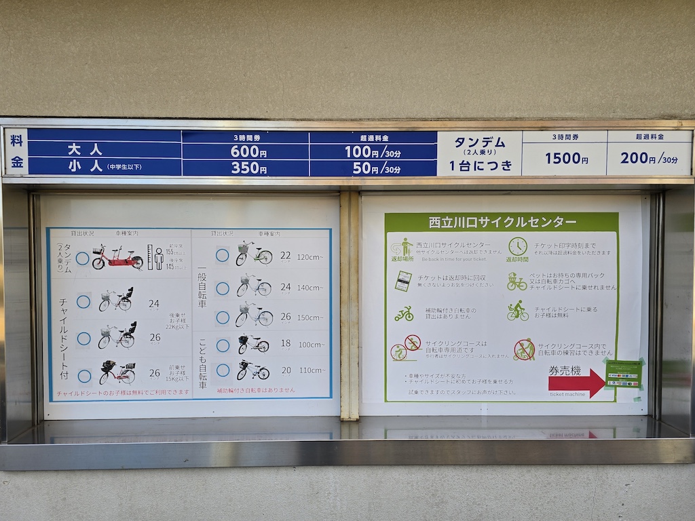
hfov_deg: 73.9
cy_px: 260
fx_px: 462
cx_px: 348
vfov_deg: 58.9
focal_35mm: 23
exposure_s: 1/180
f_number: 1.7
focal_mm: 6.3
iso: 20
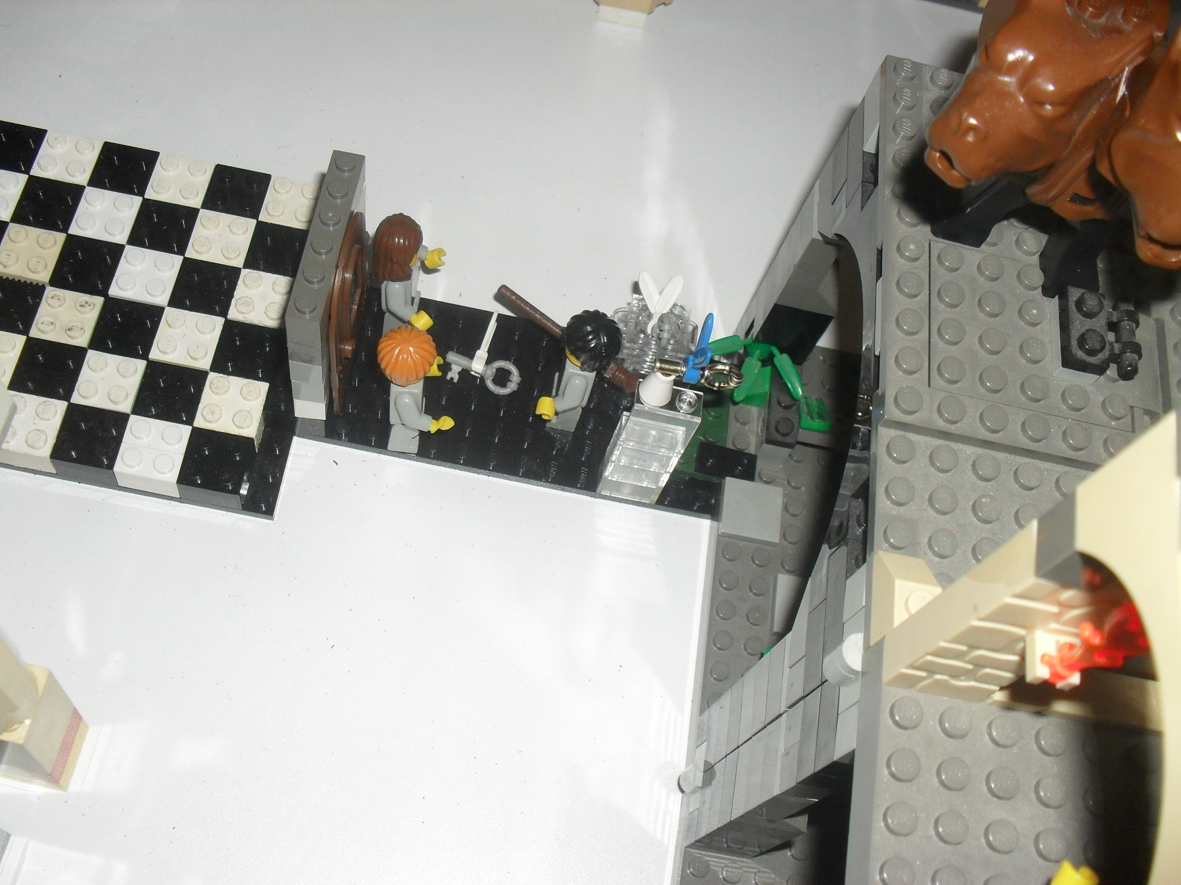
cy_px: 442
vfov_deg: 40.7
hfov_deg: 52.6
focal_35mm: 35
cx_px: 590
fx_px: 1194
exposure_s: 1/45
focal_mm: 6.3
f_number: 3.2
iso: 200
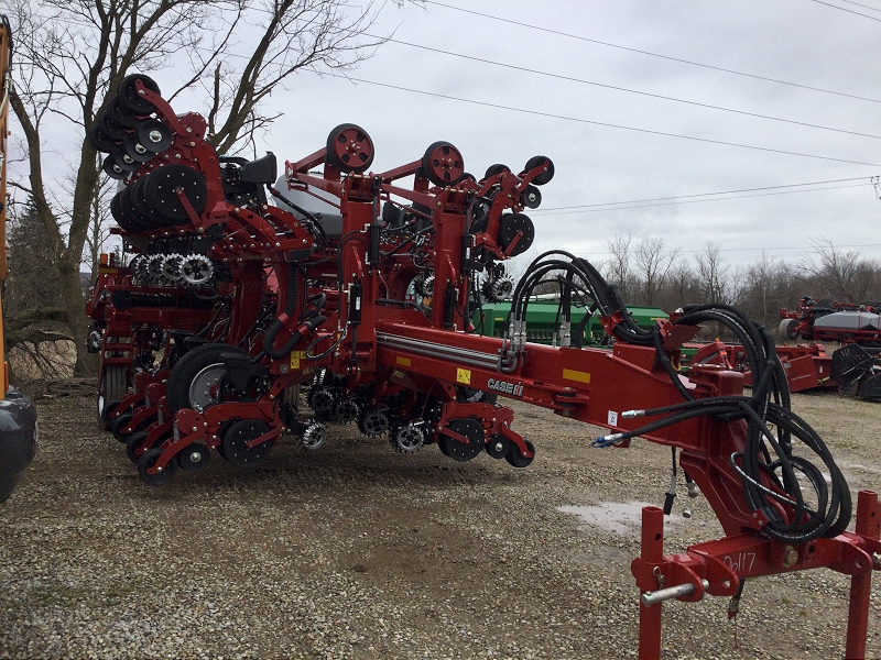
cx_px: 440
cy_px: 330
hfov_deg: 58.4
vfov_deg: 45.4
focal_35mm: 31
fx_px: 789
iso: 25
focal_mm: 3.3
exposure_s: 1/916
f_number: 2.4
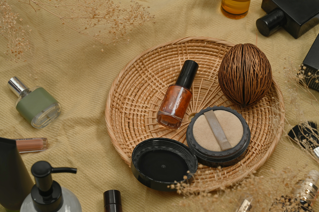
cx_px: 160
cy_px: 106
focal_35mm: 67
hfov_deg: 30.1
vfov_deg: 20.3
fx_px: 594
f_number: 11
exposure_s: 1/100
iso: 200
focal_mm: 67
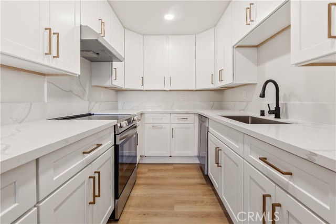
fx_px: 140
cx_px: 168
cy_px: 112
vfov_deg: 77.4
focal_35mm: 15
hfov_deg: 100.4
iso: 400
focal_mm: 10
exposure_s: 1/30
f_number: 8
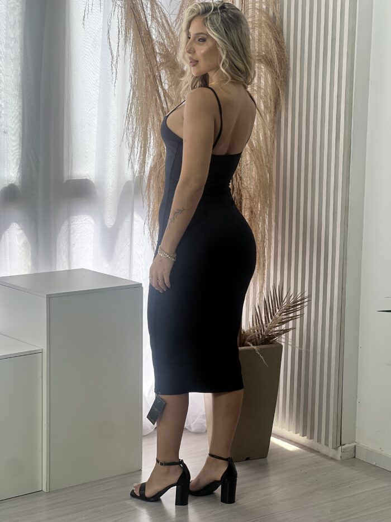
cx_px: 196
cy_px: 261
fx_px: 1159
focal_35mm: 77
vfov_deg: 25.3
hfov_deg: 19.1
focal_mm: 9
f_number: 2.8
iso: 50
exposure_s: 1/120
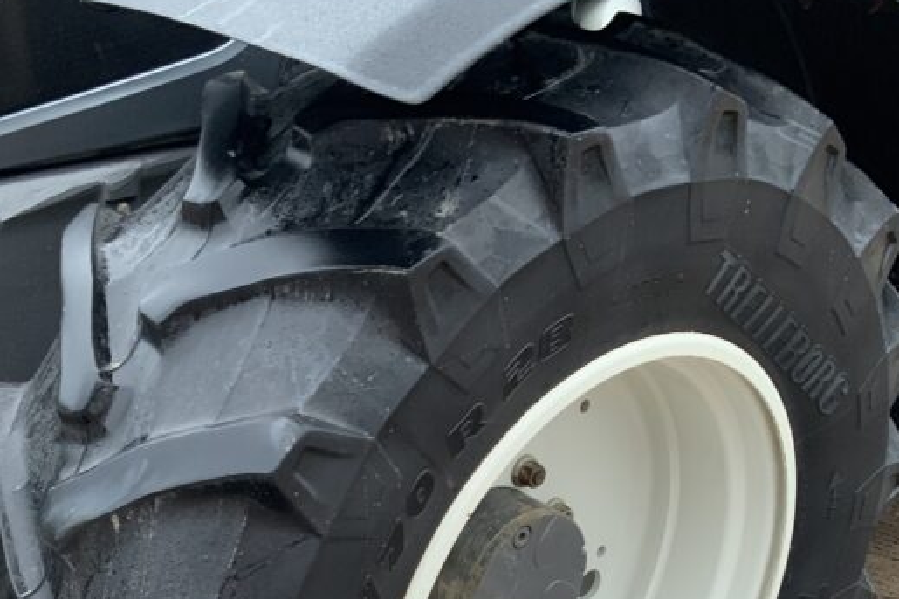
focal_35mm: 60
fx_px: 1498
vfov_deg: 21.7
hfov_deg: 33.4
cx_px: 445
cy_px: 618
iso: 64
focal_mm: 3
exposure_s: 1/82
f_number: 1.8
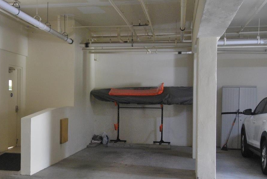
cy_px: 107
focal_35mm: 59
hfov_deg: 33.2
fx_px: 438
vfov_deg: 23.0
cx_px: 63
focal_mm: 22
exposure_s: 1/25
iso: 400
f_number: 4
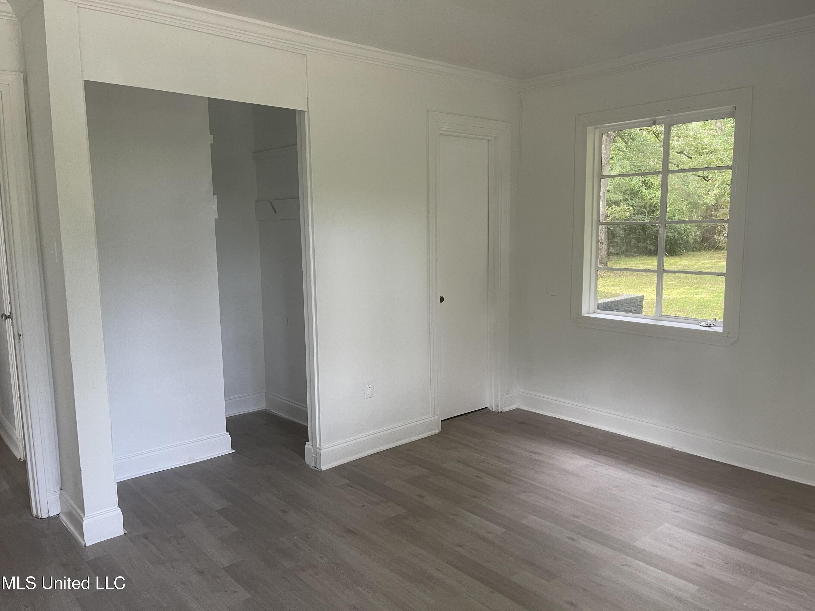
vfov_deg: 54.9
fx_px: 589
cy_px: 306
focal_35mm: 25
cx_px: 408
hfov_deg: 69.4
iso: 125
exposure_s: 1/84
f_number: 1.6
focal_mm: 5.1
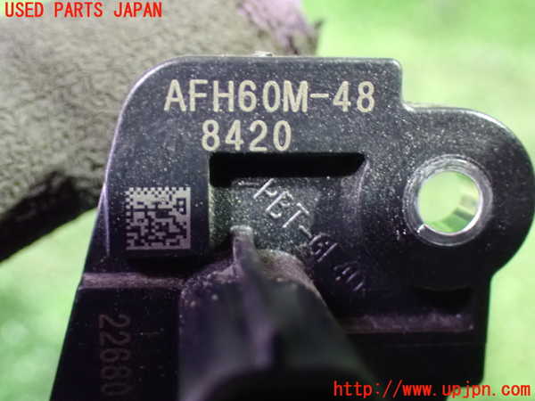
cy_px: 200
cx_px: 268
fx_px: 773
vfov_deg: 29.1
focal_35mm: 50
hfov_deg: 38.2
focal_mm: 9.01
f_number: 3.2
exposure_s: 1/8
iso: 1600
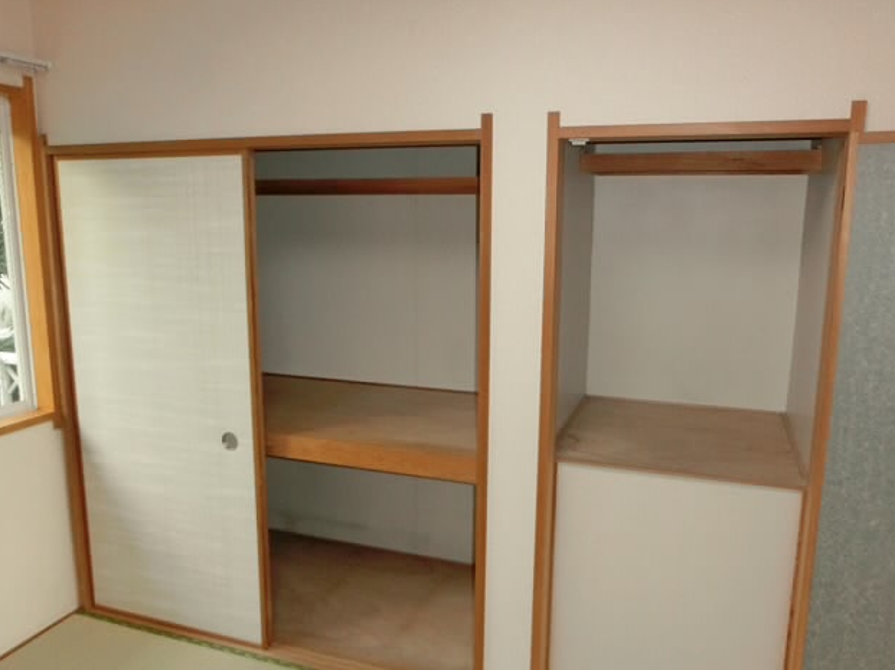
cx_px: 445
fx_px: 724
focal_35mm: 28
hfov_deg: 63.5
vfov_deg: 49.7
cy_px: 347
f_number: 3
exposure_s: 1/60
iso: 400
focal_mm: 4.24
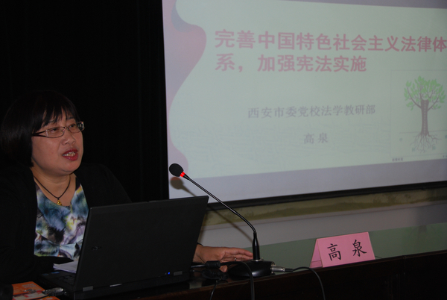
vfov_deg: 22.7
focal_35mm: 60
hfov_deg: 33.4
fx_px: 746
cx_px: 224
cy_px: 150
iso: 400
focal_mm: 40
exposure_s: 1/60
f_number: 4.5
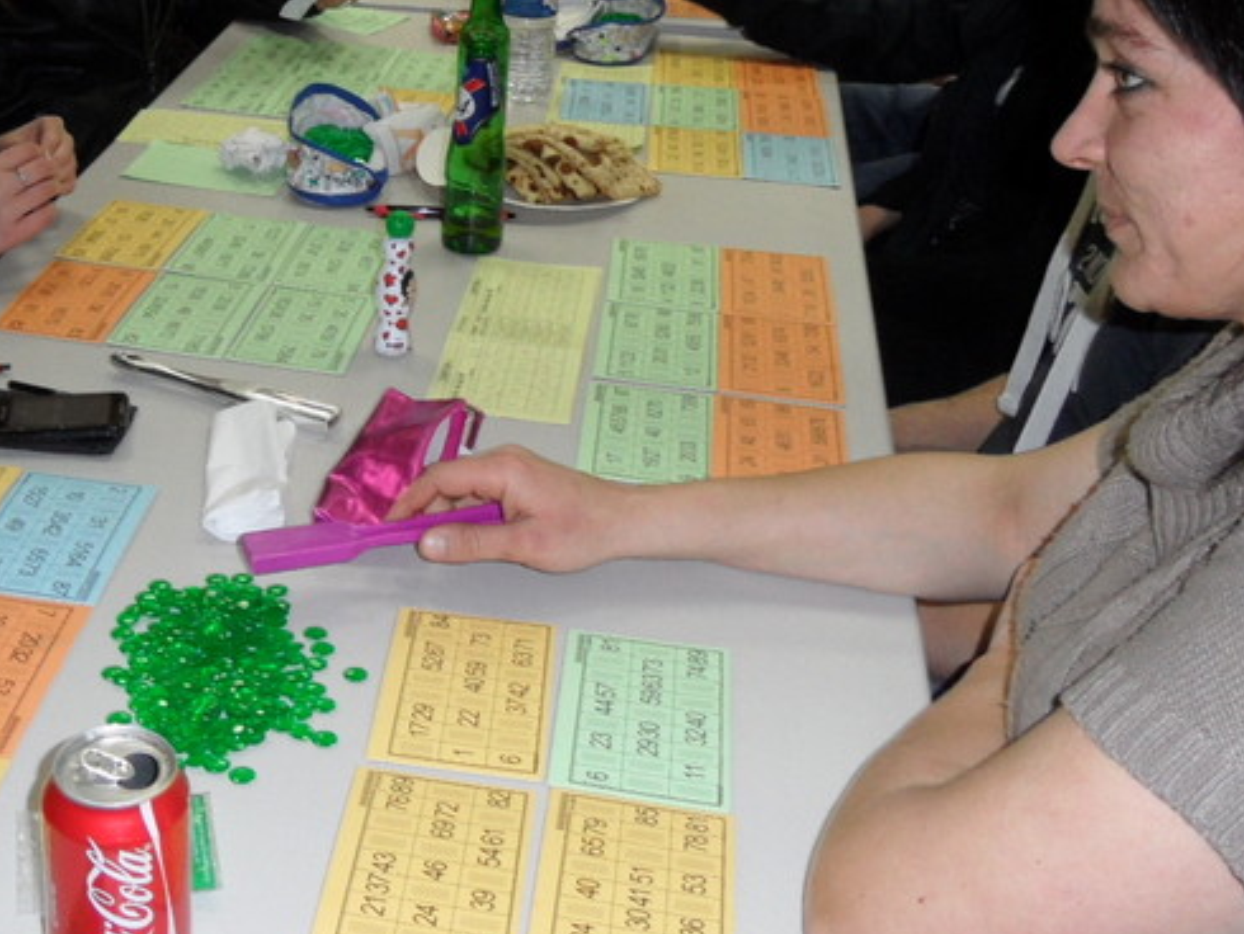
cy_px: 201
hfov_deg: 39.4
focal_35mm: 47
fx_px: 1690
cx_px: 317
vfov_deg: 30.2
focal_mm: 3.9
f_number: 3.2
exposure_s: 1/30
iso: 200
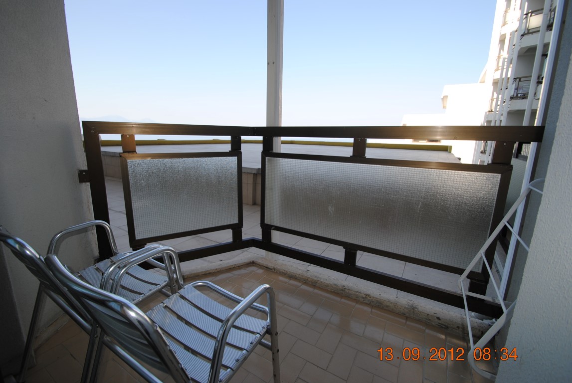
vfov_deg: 77.5
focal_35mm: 15
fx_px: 239
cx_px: 286
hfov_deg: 100.3
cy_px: 192
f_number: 5
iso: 100
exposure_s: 1/200
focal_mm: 10
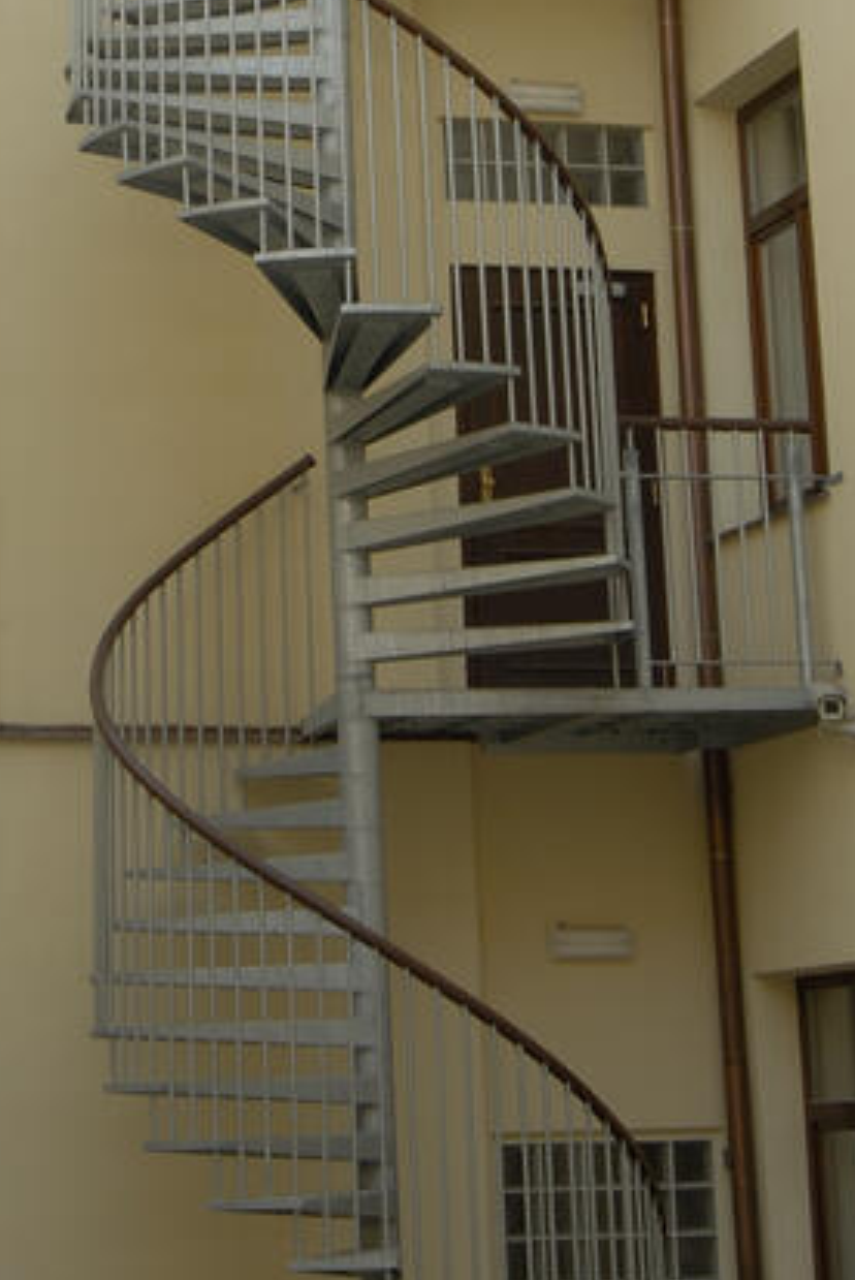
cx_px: 203
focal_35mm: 96
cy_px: 124
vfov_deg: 20.8
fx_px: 3414
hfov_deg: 14.2
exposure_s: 1/20
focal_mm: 22
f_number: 13
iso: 100
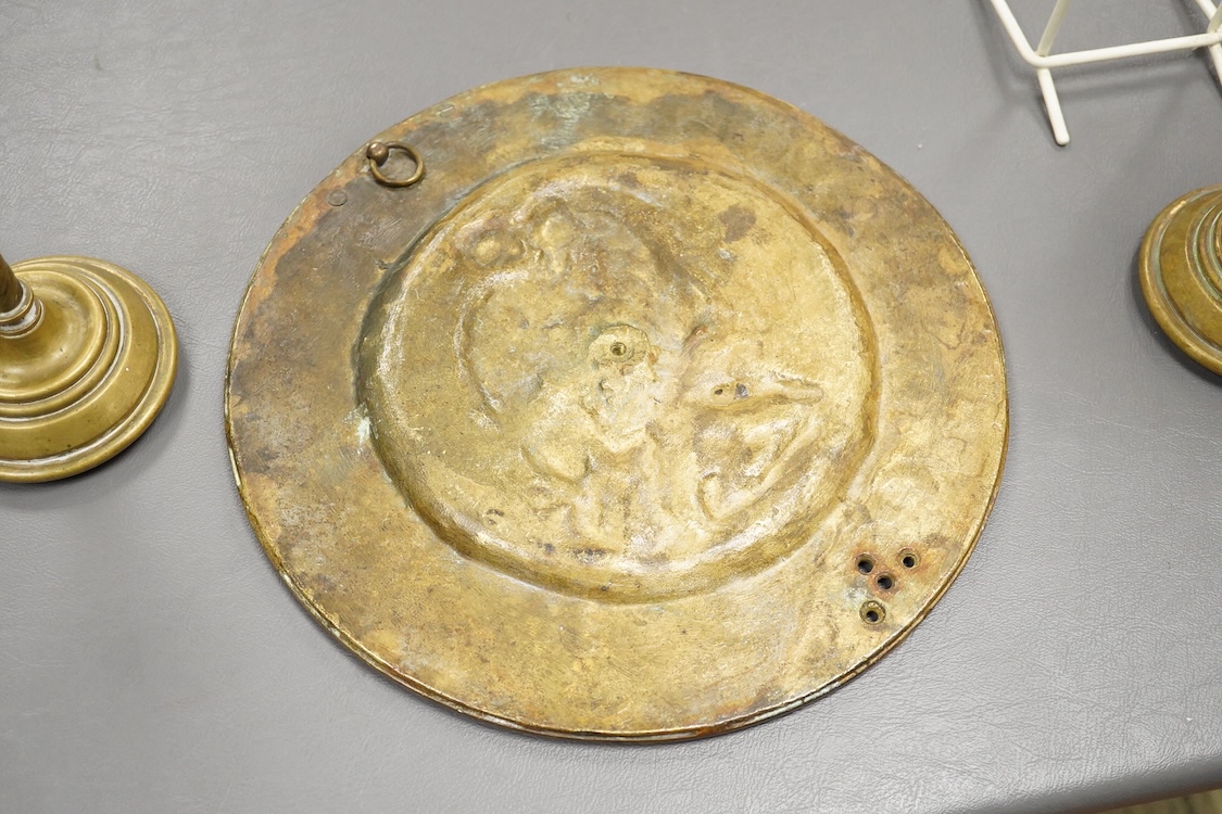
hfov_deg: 43.6
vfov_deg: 29.9
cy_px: 407
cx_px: 611
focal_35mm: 45
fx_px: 1527
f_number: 3.5
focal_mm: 30
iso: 2500
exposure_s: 1/320
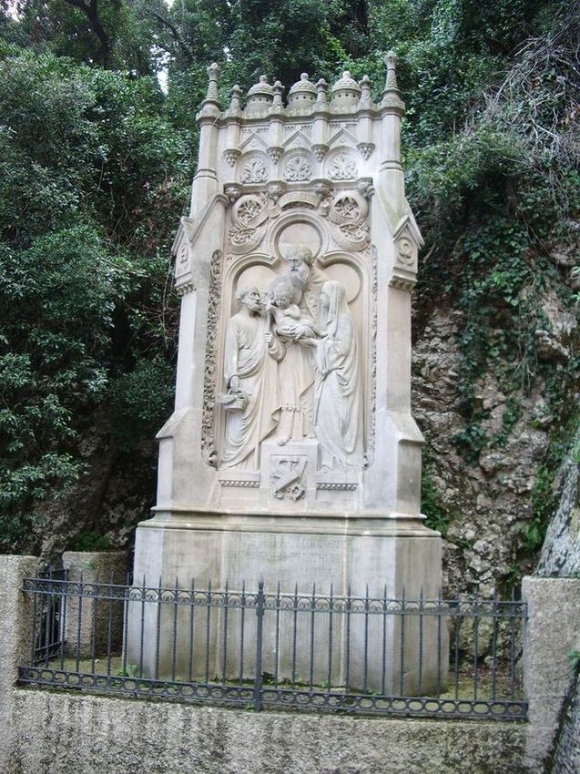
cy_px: 387
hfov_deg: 40.7
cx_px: 290
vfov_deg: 52.6
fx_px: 782
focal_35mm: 35
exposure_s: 1/100
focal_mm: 5.8
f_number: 2.6
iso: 100
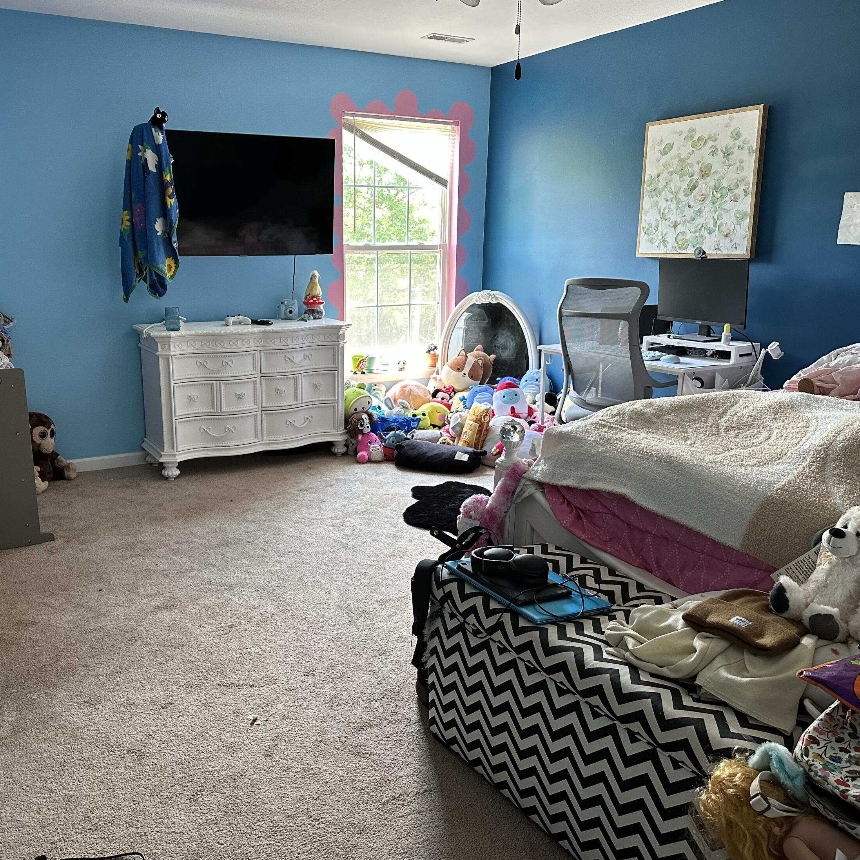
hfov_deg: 55.4
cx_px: 365
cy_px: 424
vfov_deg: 55.6
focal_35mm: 29
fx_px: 815
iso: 250
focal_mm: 6.86
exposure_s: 1/89
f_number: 1.78
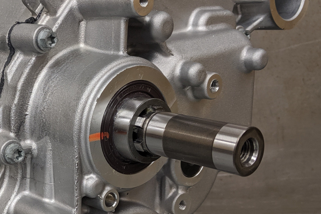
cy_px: 139
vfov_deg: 21.5
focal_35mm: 63
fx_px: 562
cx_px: 20
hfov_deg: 30.2
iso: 60
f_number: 1.8
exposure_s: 1/40
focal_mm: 4.44
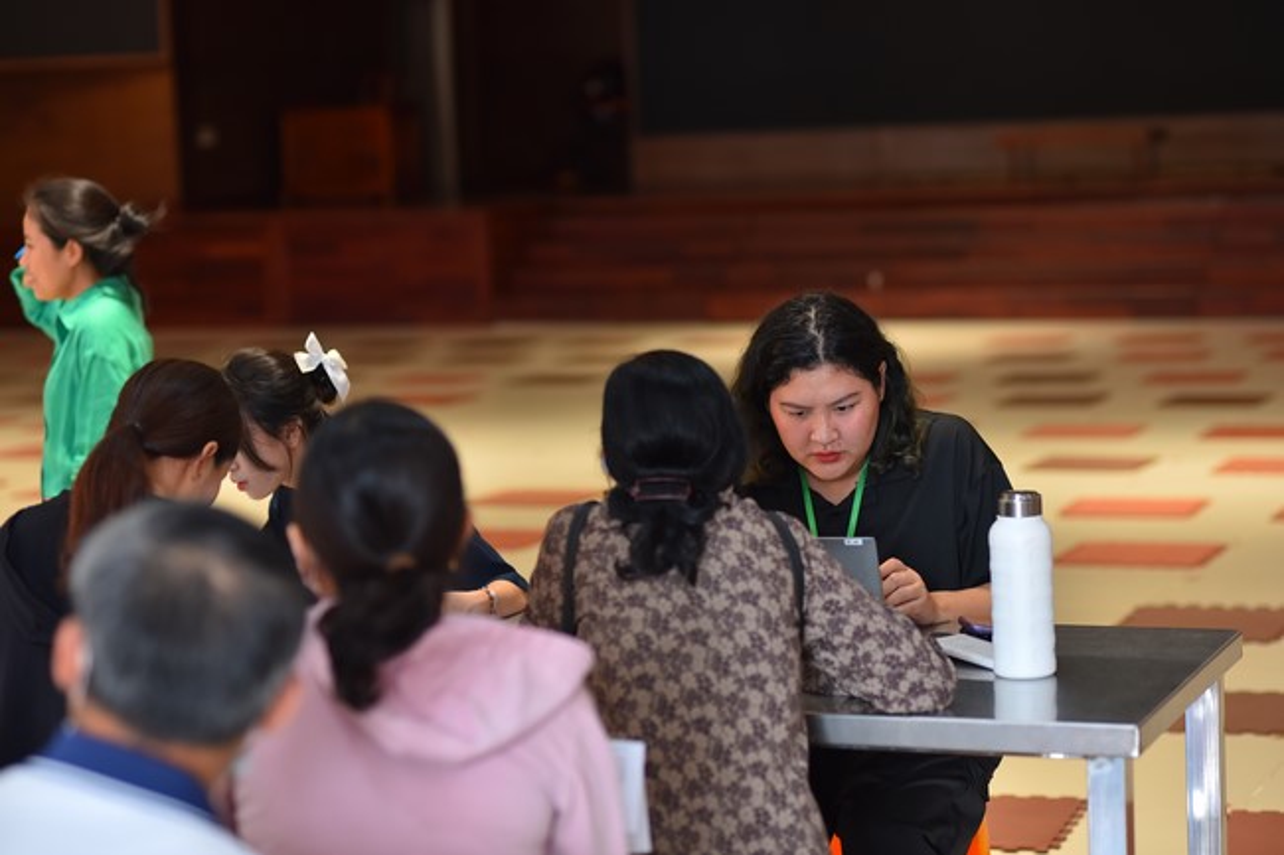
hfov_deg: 23.9
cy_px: 428
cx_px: 642
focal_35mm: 85
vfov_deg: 16.1
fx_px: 3031
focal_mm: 85
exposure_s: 1/125
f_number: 2.8
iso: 400
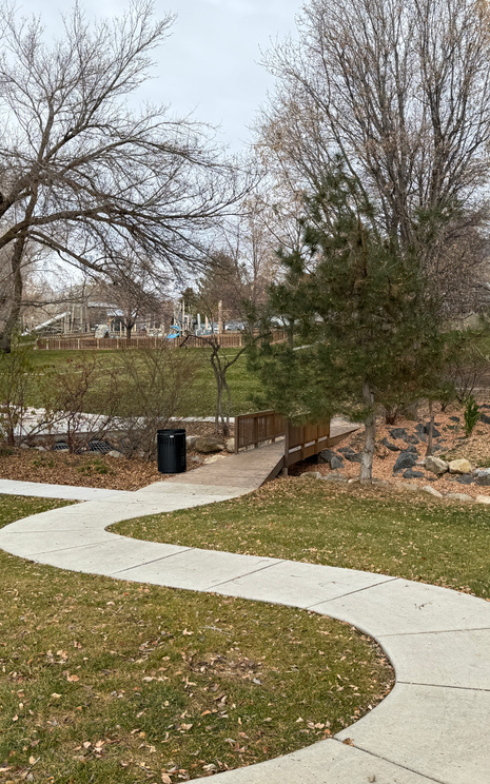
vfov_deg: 55.3
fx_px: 748
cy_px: 381
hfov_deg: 35.9
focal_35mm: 35
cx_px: 331
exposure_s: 1/1727
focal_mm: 6.76
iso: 80
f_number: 1.78
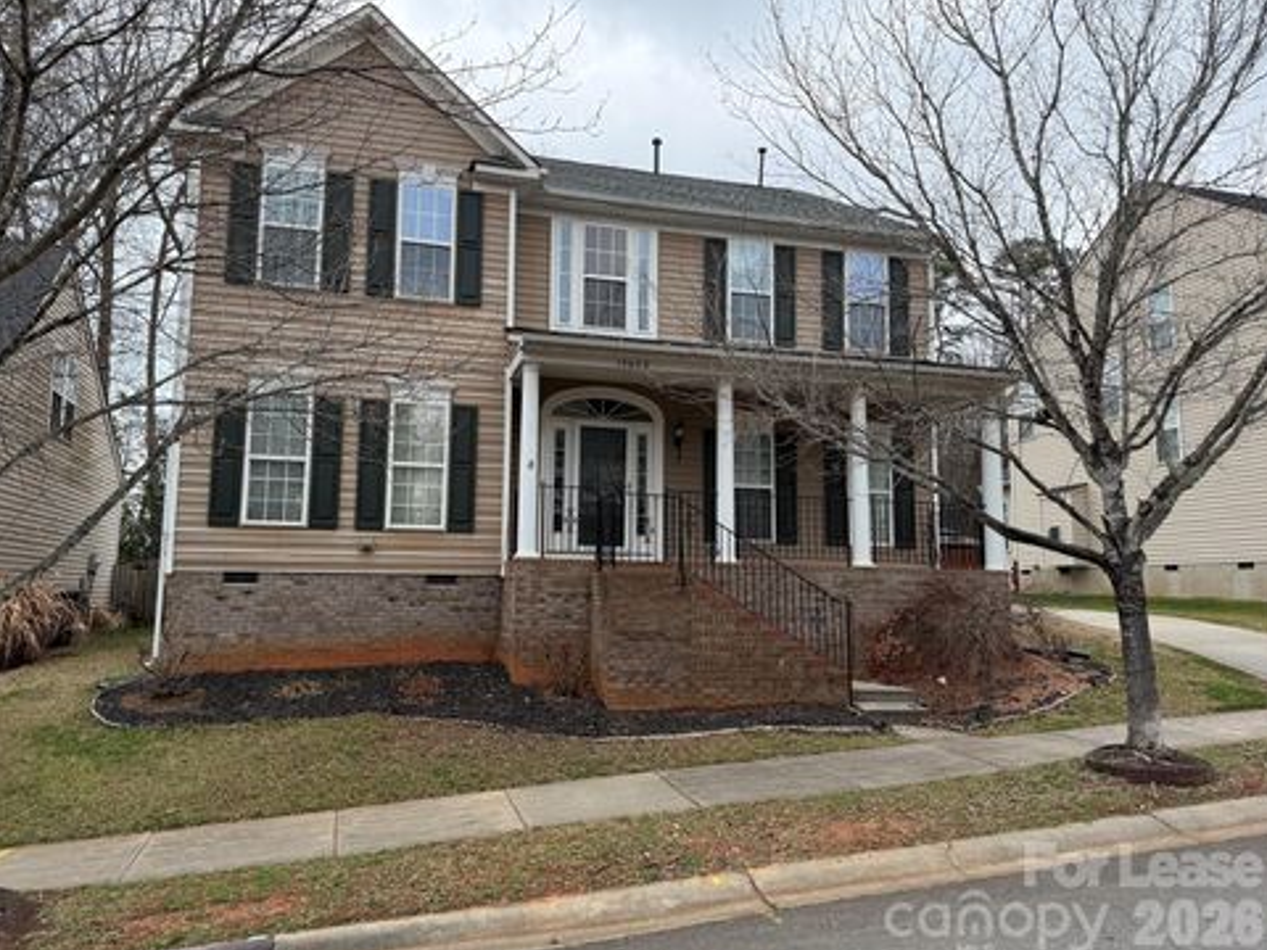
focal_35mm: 25
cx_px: 612
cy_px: 474
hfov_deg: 69.4
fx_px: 915
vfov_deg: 54.9
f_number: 1.78
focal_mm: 6.76
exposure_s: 1/256
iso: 100
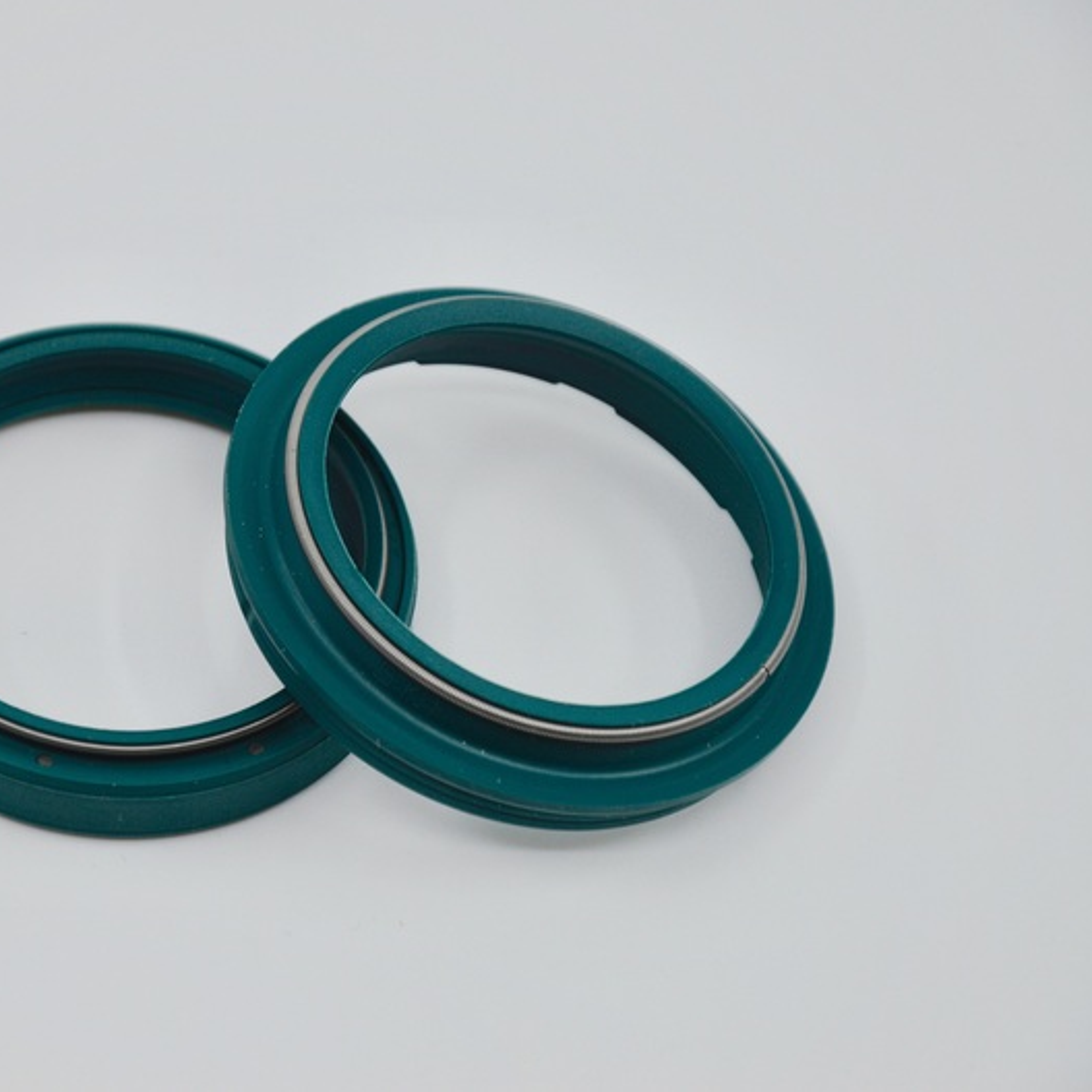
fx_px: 7232
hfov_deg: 8.6
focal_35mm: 203
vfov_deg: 8.6
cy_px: 544
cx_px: 308
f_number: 7.1
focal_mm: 105
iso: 100
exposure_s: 1/200
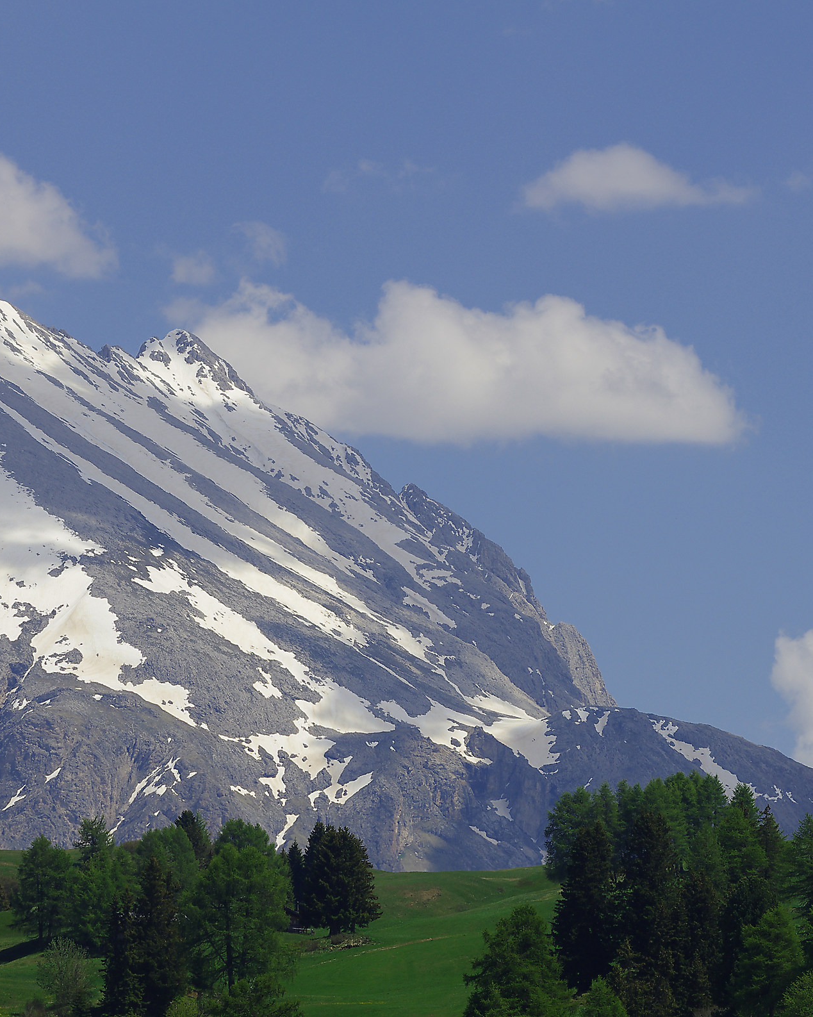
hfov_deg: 5.7
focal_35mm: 272
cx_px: 157
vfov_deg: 7.1
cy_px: 508
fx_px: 8183
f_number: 6.3
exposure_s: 1/640
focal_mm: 128
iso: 100
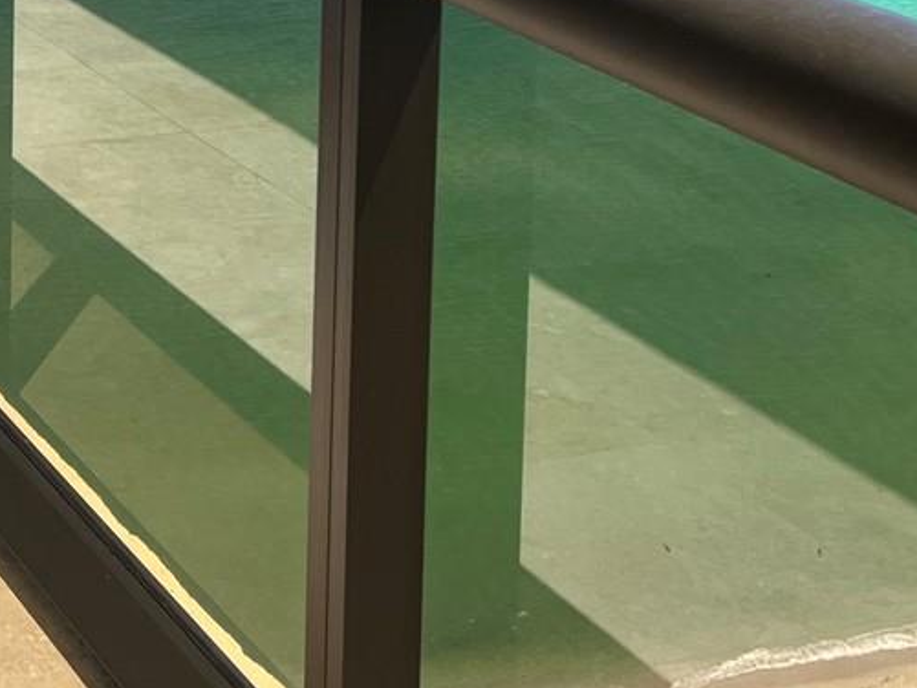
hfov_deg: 21.2
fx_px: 2199
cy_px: -379
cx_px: -298
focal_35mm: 83
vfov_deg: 16.1
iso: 50
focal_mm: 5.1
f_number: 1.6
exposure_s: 1/3413
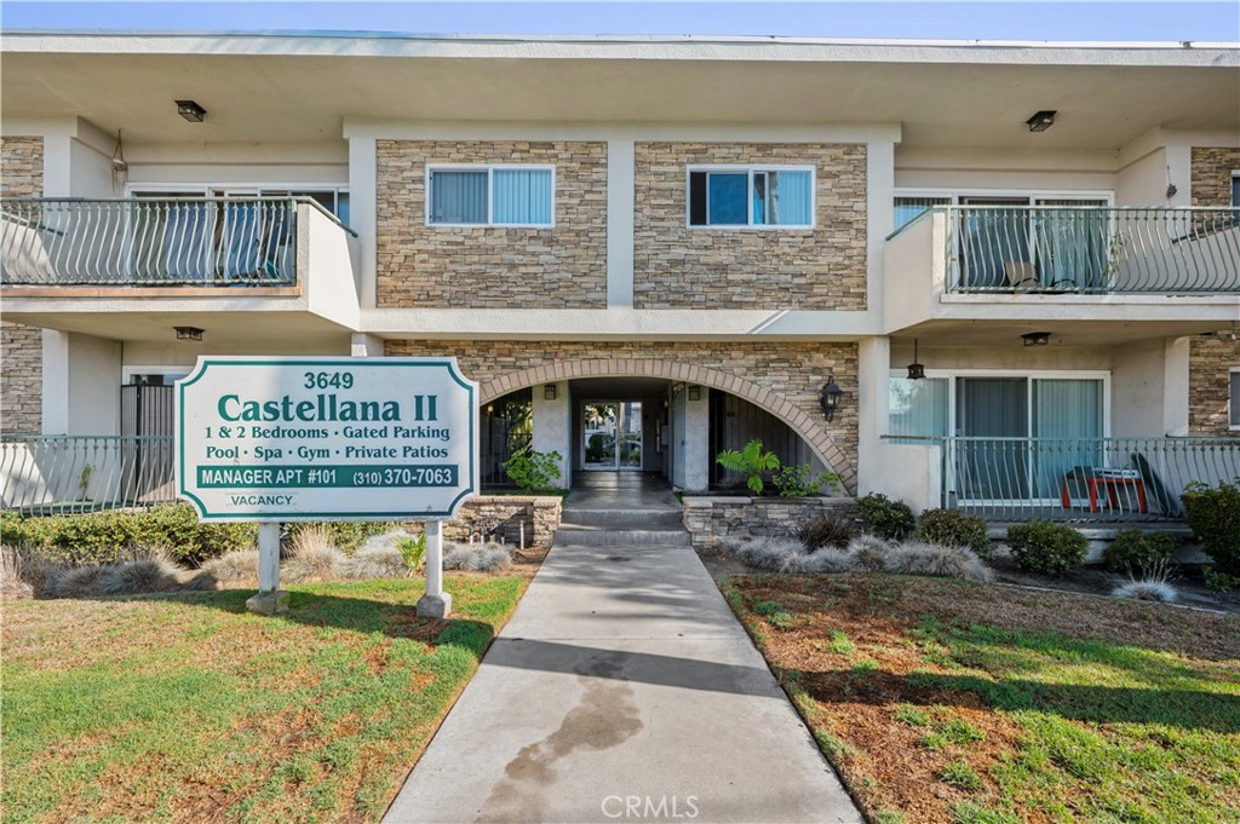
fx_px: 482
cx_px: 620
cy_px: 412
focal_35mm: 14
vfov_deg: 81.1
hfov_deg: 104.3
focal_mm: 14
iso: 100
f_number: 10
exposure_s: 1/100
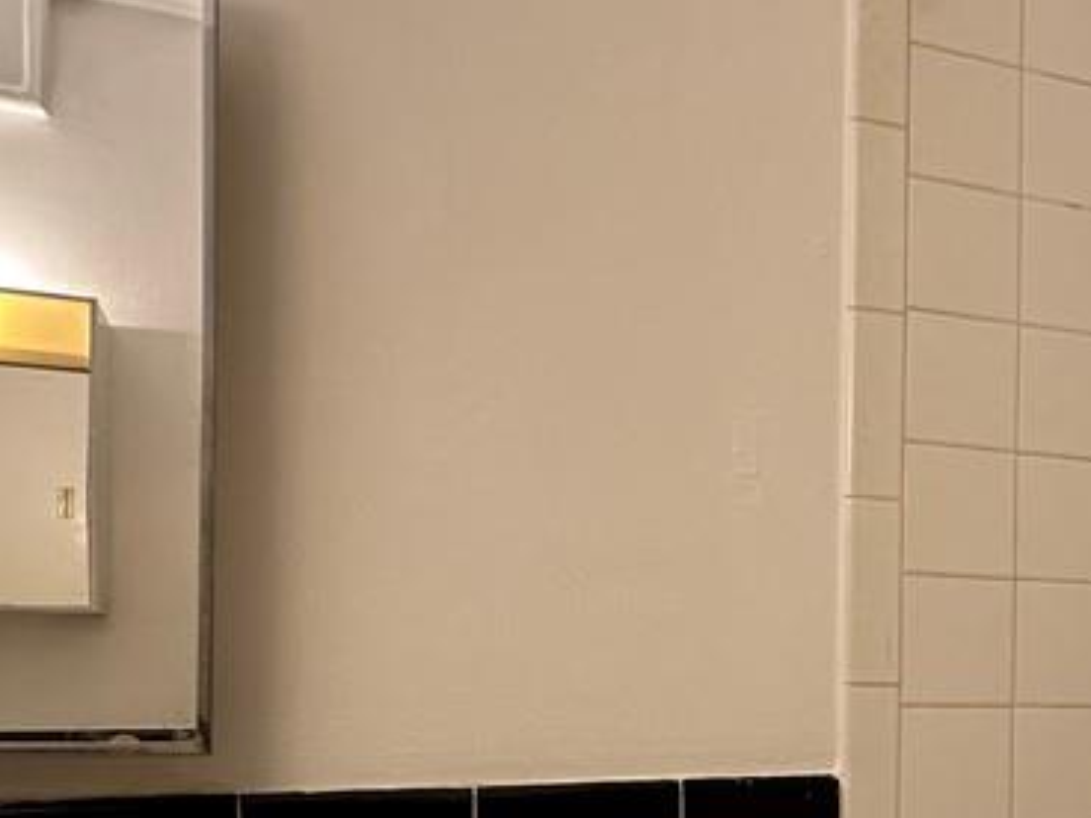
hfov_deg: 46.3
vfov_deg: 35.1
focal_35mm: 39
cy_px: 708
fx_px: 1229
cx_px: 803
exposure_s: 1/120
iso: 200
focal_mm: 2.22
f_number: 2.2
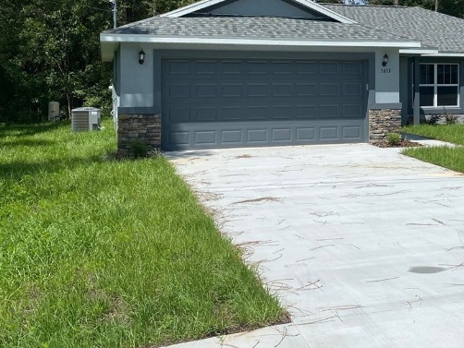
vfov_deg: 27.1
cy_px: 79
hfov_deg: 34.5
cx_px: 403
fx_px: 711
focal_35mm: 53
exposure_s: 1/5236
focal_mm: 4.25
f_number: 1.8
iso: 32
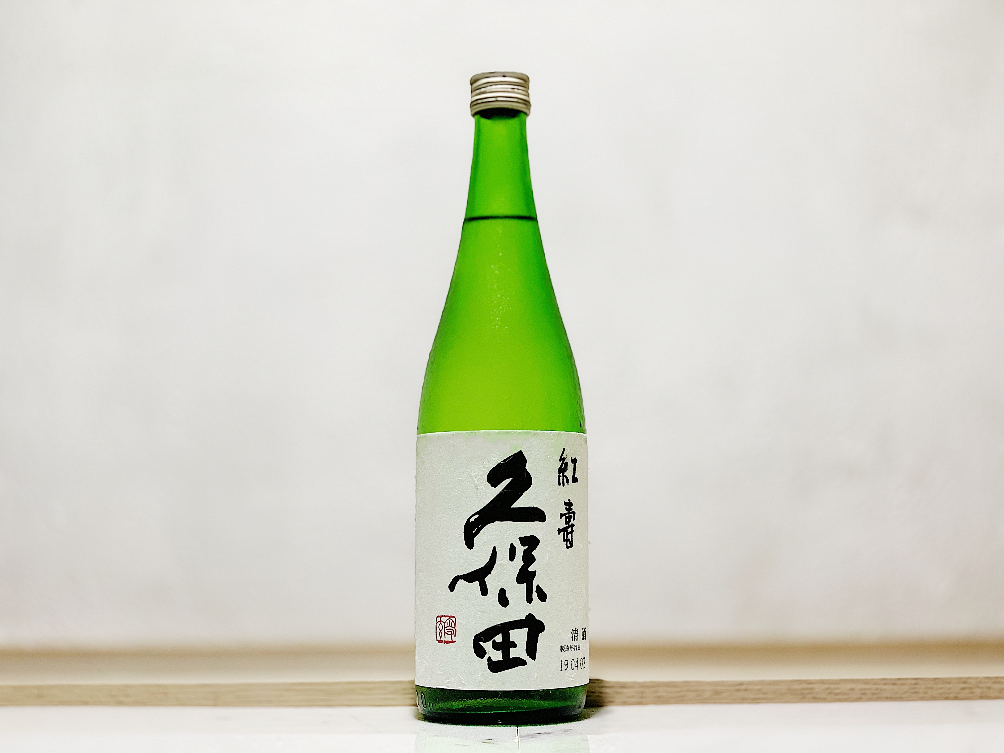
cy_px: 376
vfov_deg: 28.0
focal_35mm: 52
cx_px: 502
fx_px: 1508
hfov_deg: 36.8
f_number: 2.4
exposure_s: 1/101
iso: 125
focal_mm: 6
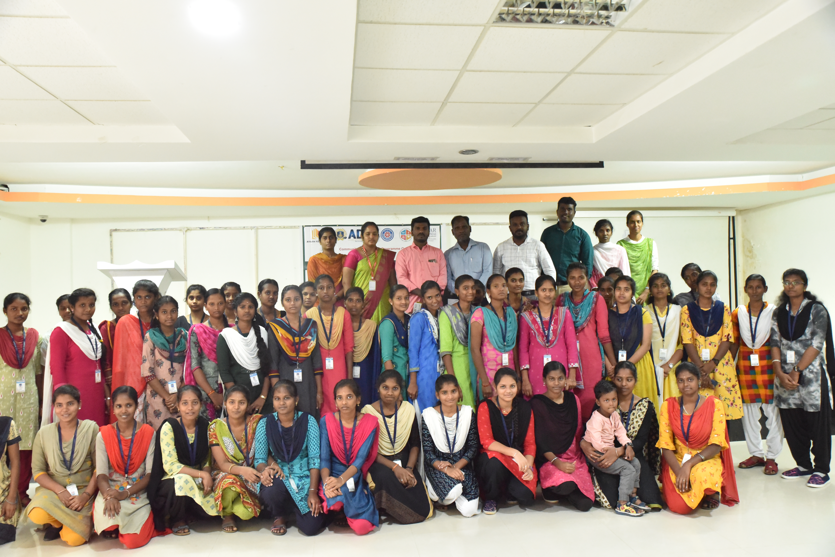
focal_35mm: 30
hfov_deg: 61.9
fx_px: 696
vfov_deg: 43.6
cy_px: 278
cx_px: 418
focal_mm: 30
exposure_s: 1/100
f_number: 5.6
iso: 12800
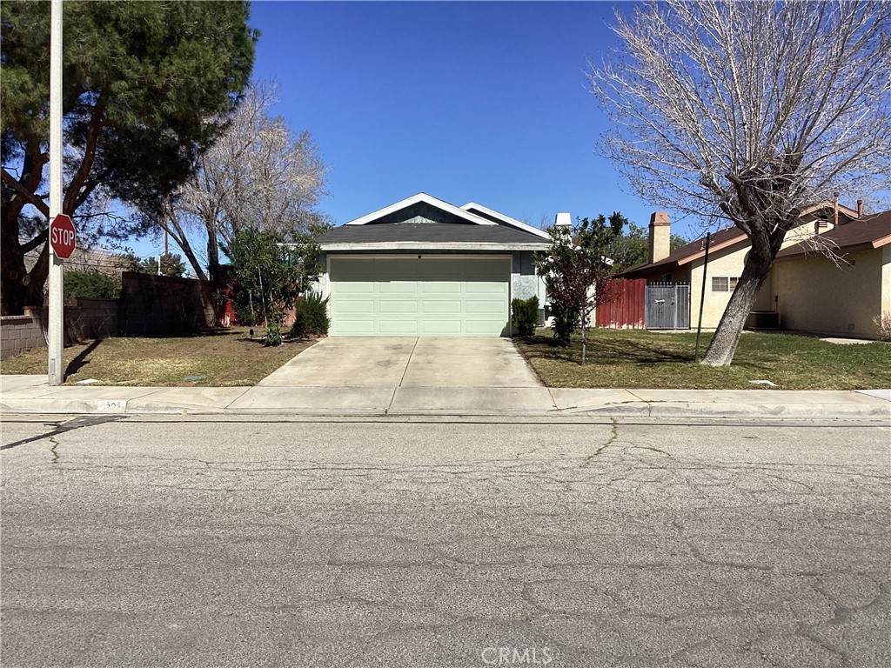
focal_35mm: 31
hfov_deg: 58.4
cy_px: 334
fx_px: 798
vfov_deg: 45.4
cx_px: 446
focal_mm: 3.3
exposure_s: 1/2092
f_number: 2.4
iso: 25
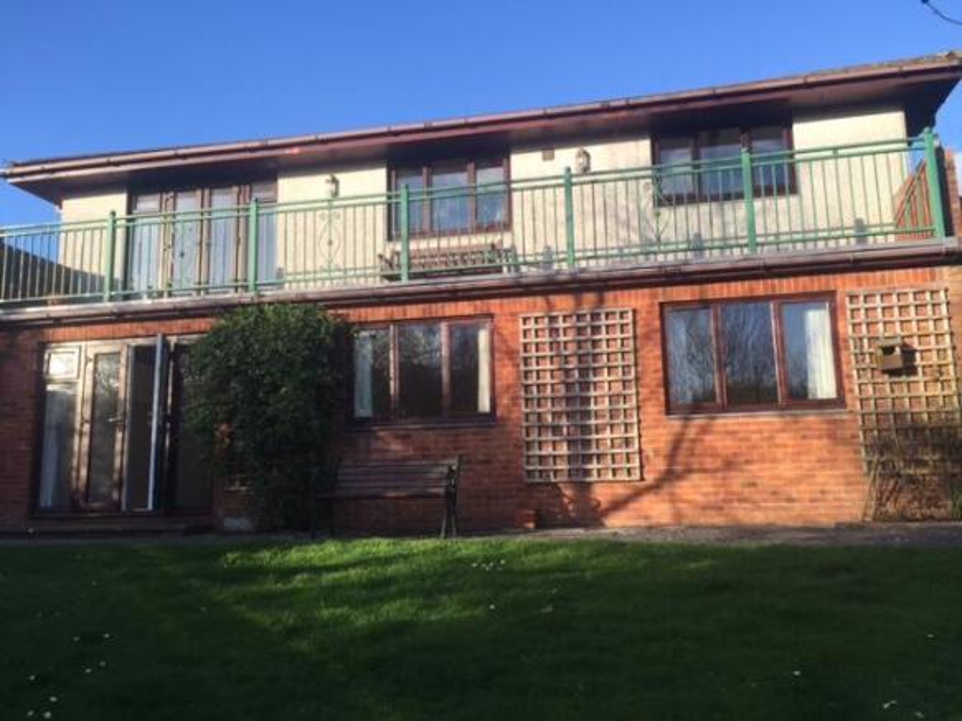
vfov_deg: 48.2
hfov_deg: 61.7
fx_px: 806
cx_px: 481
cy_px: 360
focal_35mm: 29
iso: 32
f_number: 2.2
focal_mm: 4.15
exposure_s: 1/775
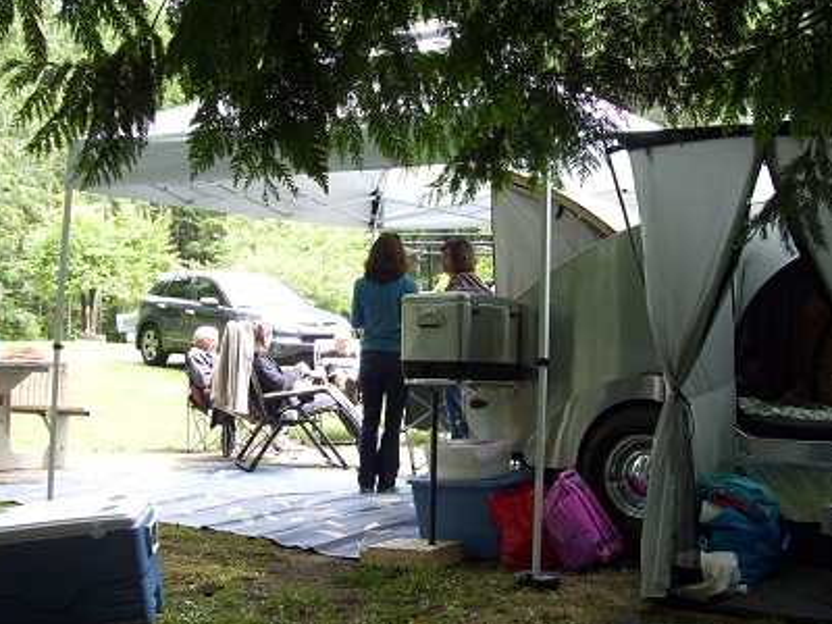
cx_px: 472
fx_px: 1226
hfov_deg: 37.4
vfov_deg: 28.5
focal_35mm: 51
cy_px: 341
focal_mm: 5.7
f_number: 2.9
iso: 80
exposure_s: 1/80
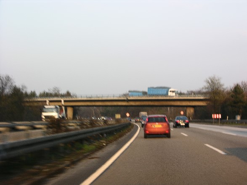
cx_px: 124
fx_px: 499
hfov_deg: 27.8
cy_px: 92
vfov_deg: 21.0
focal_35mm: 70
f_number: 4.7
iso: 50
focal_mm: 17.8
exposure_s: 1/68.8
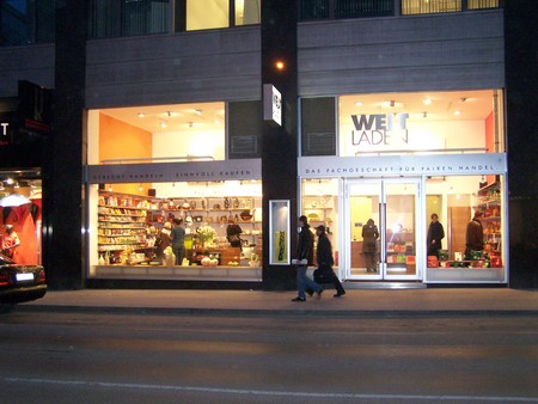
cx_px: 269
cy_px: 202
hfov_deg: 49.0
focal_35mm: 38
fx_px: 591
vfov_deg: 37.8
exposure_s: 1/40
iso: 400
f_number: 2.8
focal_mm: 6.3
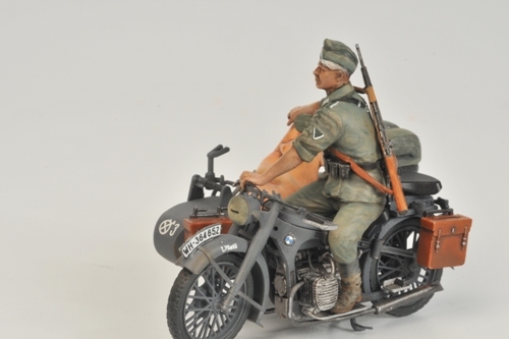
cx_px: 290
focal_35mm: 108
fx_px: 1526
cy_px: 177
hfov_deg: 18.9
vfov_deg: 12.7
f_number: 29
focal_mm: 60
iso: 200
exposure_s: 1/250
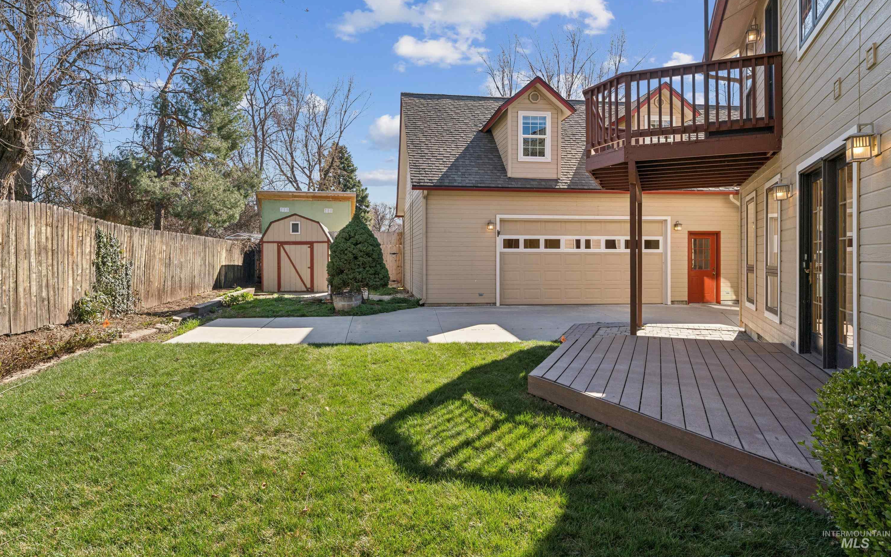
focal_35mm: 21
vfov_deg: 56.5
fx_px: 518
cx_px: 433
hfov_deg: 81.4
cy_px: 259
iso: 400
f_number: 13
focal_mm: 20.3
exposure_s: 1/160
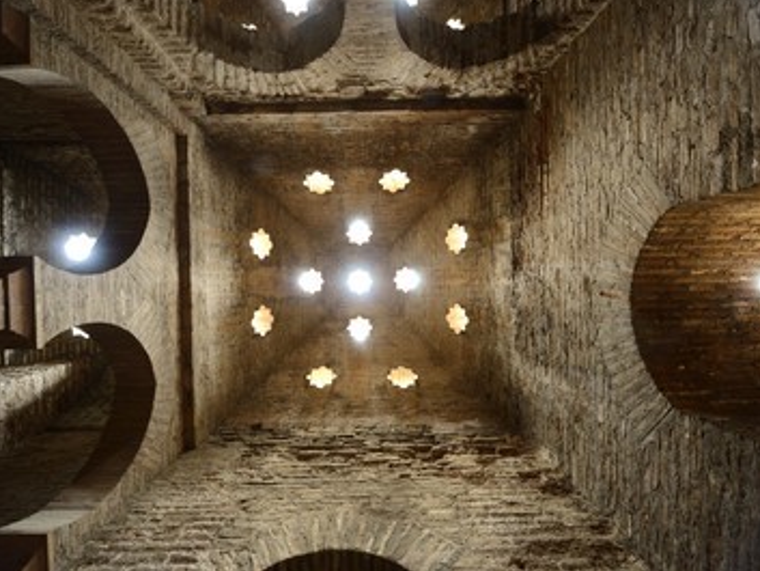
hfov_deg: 94.4
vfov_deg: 78.1
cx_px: 362
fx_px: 351
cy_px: 289
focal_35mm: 16
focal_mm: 14
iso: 400
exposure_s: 4
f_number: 9
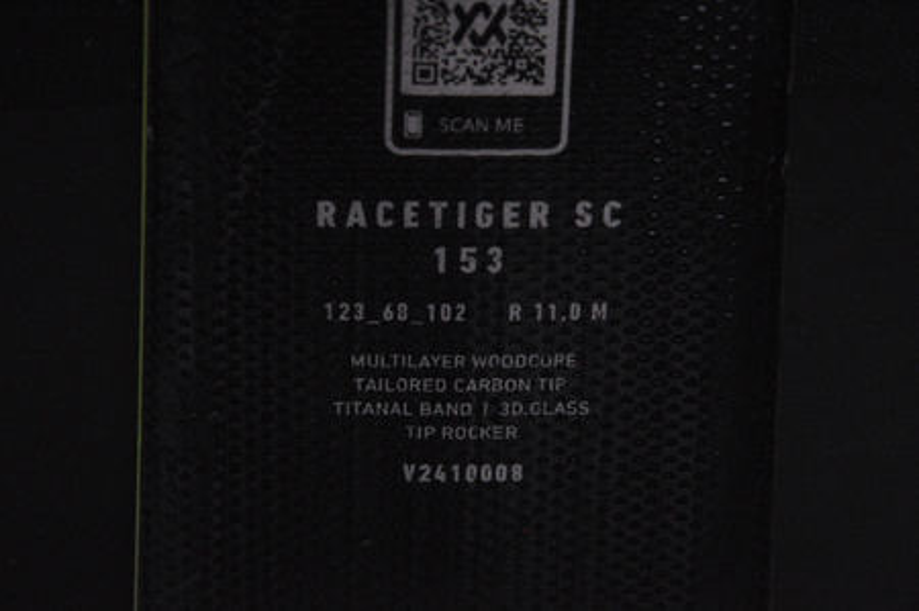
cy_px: 306
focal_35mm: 158
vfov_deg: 8.7
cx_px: 460
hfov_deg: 13.1
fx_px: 4016
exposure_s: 1/125
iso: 3200
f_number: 9.5
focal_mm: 105
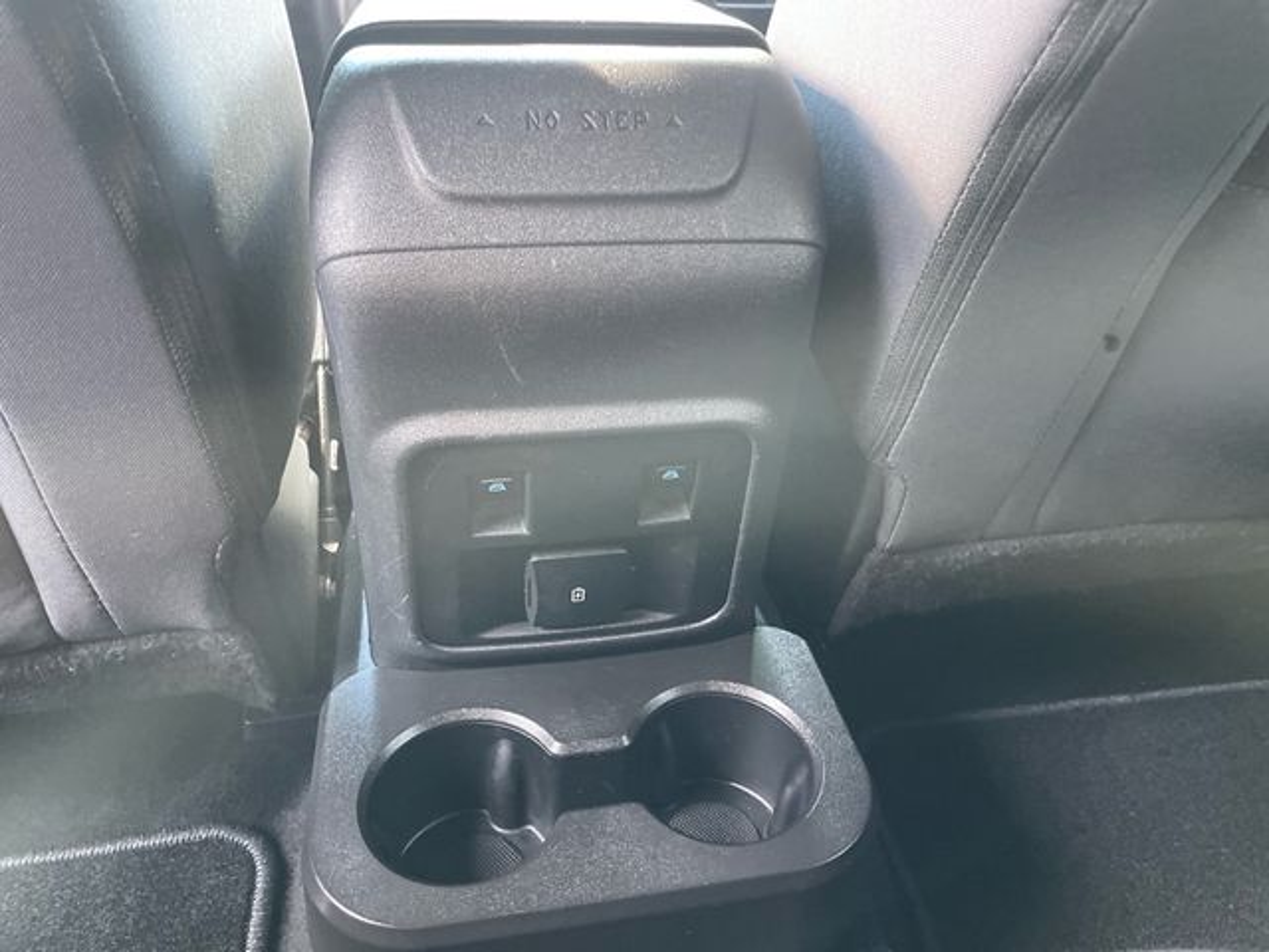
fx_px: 953
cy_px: 476
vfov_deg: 53.1
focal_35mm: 26
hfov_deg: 67.3
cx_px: 634
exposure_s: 1/30
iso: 640
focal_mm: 4.2
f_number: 1.6
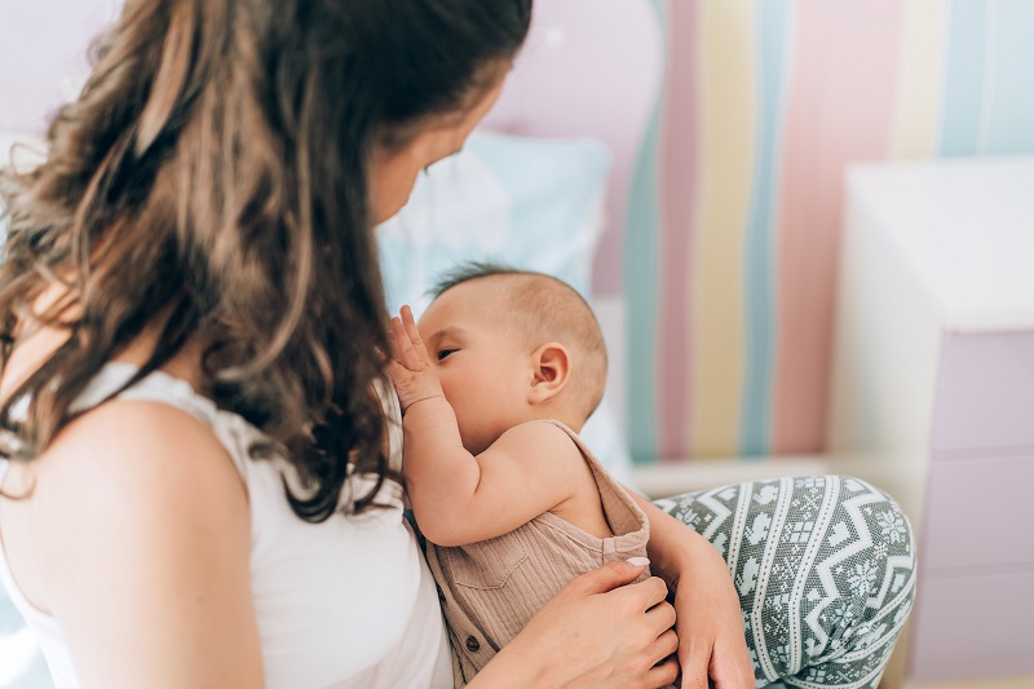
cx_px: 517
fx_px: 1579
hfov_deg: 36.3
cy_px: 344
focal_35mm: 55
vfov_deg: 24.6
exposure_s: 1/200
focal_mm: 55
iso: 100
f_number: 1.8
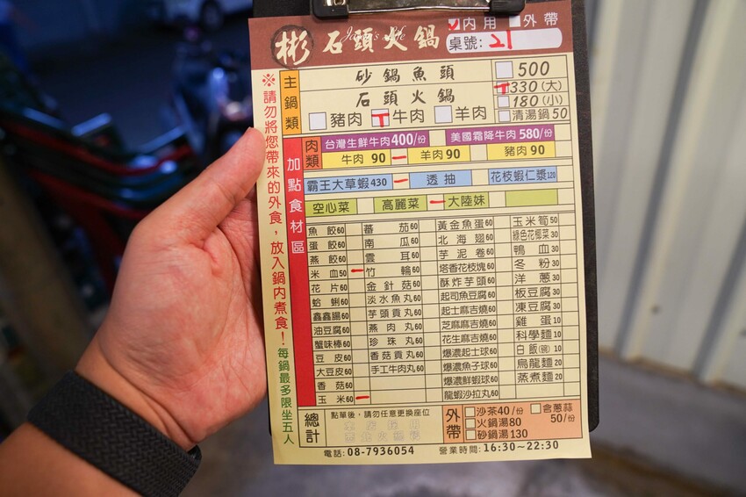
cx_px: 373
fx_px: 497
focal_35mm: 24
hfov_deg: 73.8
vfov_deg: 53.1
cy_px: 248
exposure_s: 1/30
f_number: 4.5
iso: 640
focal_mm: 24
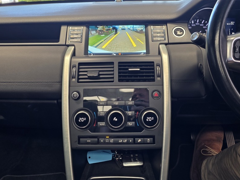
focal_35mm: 30
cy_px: 70
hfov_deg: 60.0
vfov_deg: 46.5
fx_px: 208
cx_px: 120
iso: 80
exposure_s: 1/54
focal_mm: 6.25
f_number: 1.7
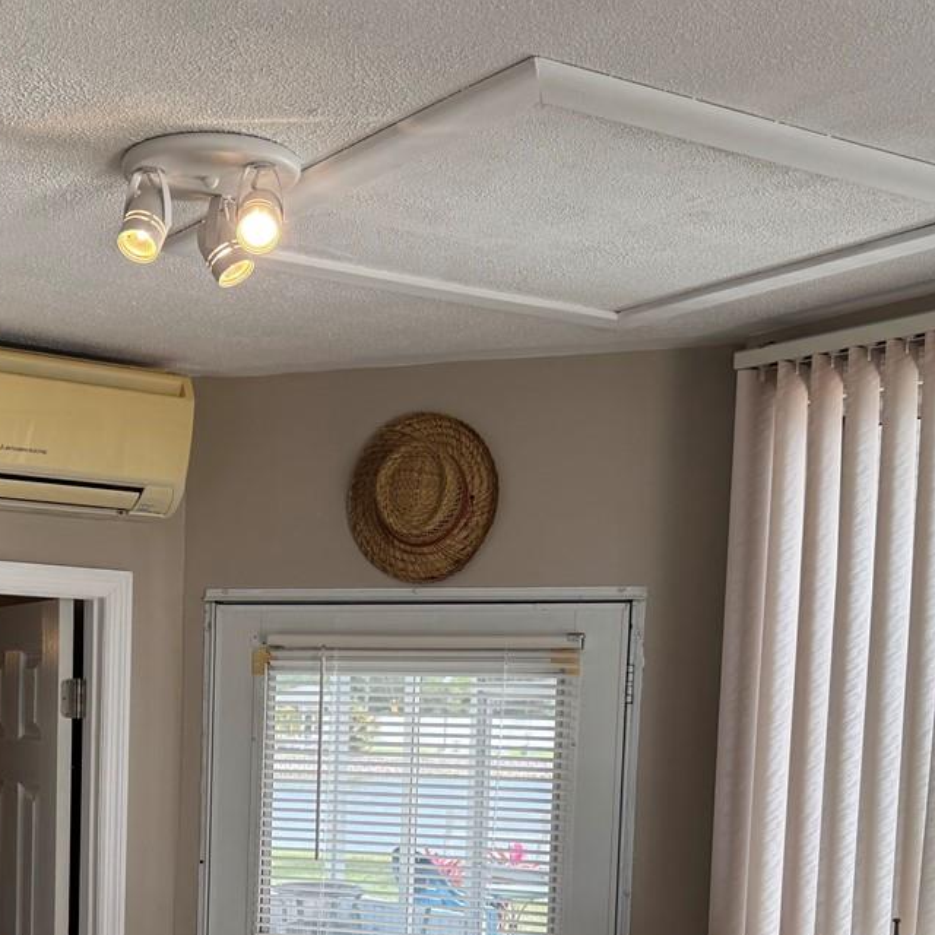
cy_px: 828
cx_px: 212
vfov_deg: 30.9
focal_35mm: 53
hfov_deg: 31.5
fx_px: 1620
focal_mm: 6.76
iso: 64
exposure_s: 1/243
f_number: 1.78
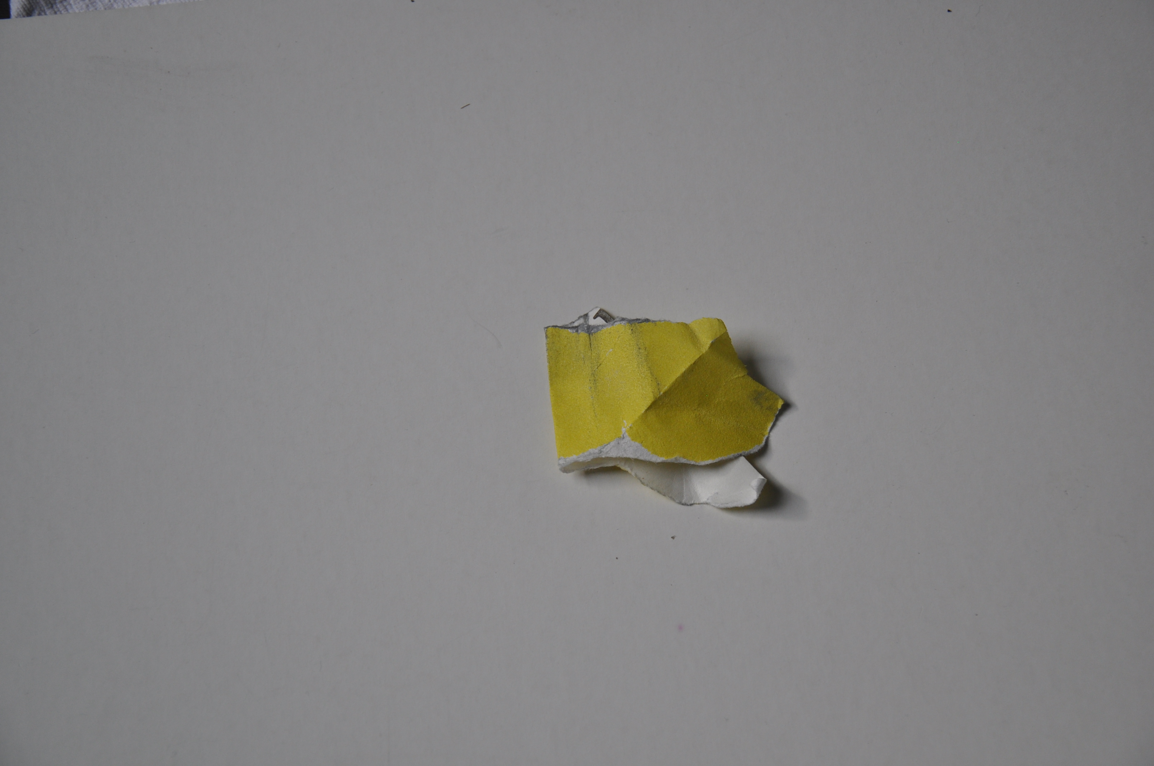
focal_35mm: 87
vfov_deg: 15.7
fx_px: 2785
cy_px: 383
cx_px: 577
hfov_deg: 23.4
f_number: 5.6
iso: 360
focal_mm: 58
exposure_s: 1/500
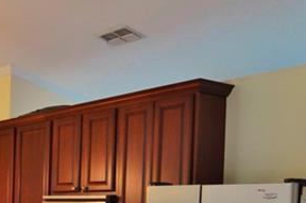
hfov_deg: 28.1
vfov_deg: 20.1
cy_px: 233
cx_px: -45
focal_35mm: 64
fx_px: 543
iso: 500
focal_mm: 12
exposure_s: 1/60
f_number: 4
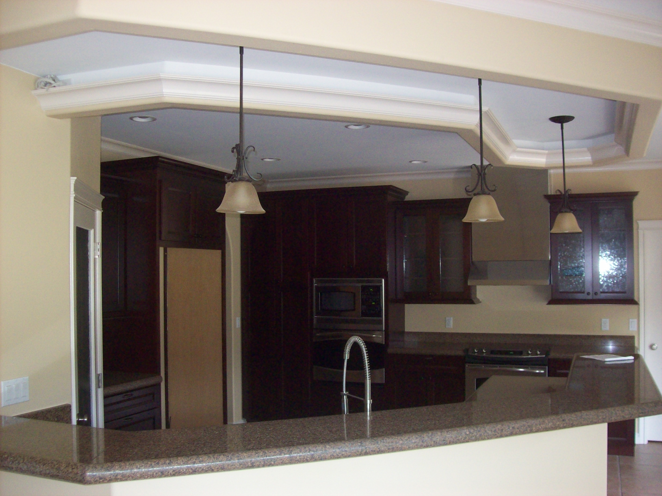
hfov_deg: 51.4
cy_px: 248
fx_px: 688
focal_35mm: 36
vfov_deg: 39.6
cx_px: 331
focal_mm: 6
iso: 200
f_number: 2.7
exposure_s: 1/45.3
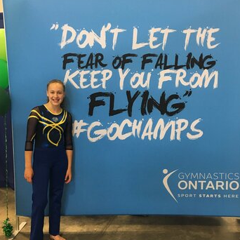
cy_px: 128
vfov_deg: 46.0
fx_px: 282
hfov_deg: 46.0
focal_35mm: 36
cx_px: 117
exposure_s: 1/15
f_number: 2.2
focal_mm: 4.15
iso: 80
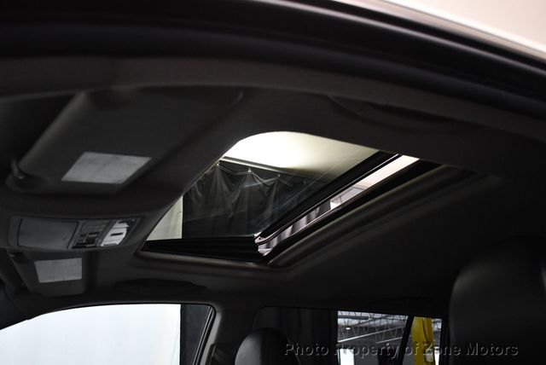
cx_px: 273
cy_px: 182
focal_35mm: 36
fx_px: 546
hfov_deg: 53.1
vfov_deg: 36.9
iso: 1800
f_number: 3.5
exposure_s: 1/125
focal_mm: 18
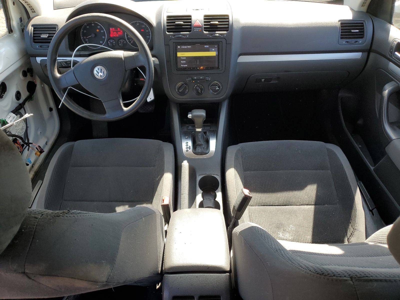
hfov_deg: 67.3
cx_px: 200
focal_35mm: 26
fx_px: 300
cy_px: 150
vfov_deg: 53.1
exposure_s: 1/250
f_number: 1.5
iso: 50
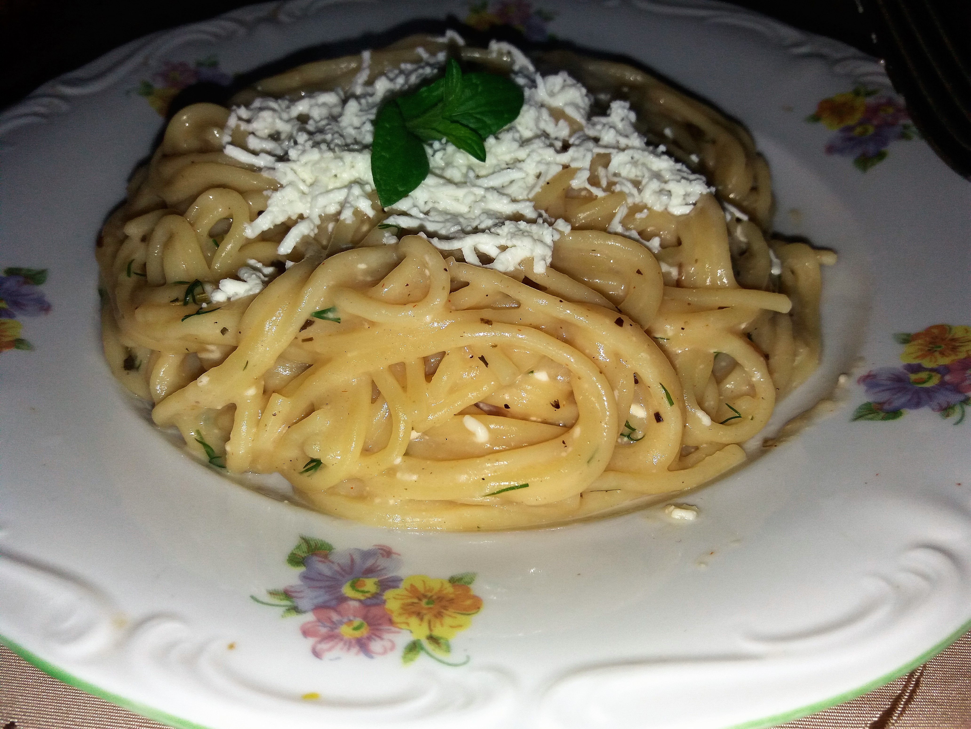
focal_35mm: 28
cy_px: 364
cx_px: 486
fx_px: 785
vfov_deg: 49.7
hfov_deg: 63.4
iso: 64
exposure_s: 1/655
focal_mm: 3.7
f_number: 1.9
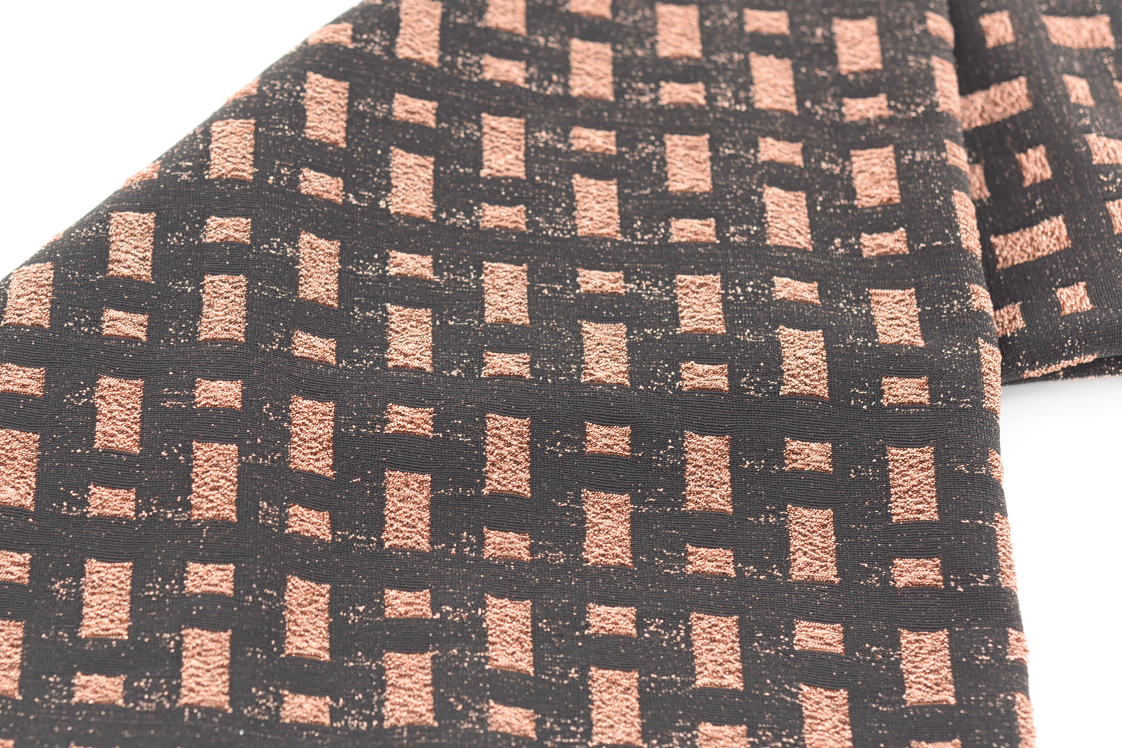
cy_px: 425
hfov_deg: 27.5
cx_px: 333
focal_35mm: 73
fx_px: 2275
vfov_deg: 18.7
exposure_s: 1/40
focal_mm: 50
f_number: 4
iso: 100
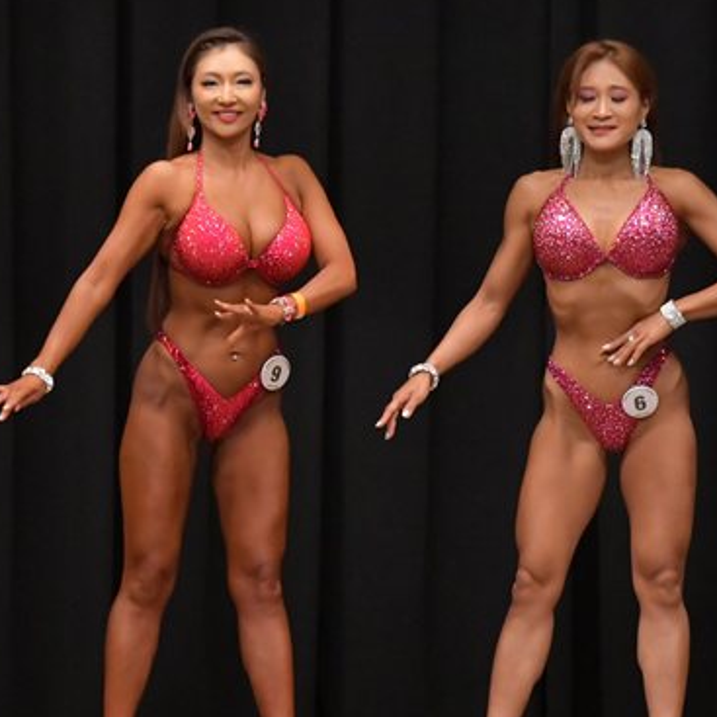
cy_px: 365
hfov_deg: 4.1
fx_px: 10077
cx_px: 415
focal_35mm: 430
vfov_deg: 4.1
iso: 6400
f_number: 5.6
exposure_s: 1/400
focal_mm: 160
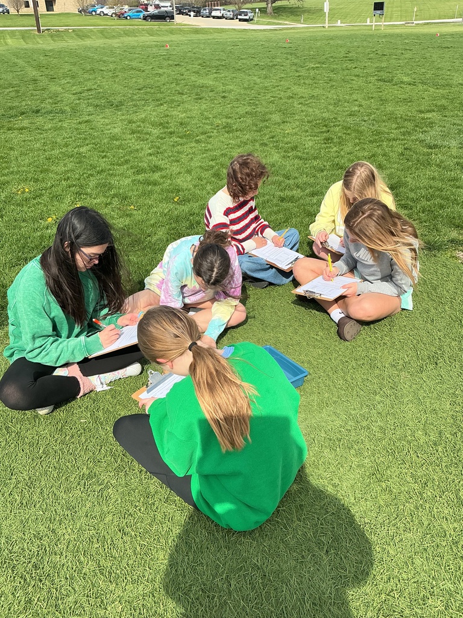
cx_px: 232
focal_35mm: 29
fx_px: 517
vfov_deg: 61.7
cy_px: 309
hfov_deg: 48.2
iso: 25
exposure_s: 1/1311
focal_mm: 3
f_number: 1.8
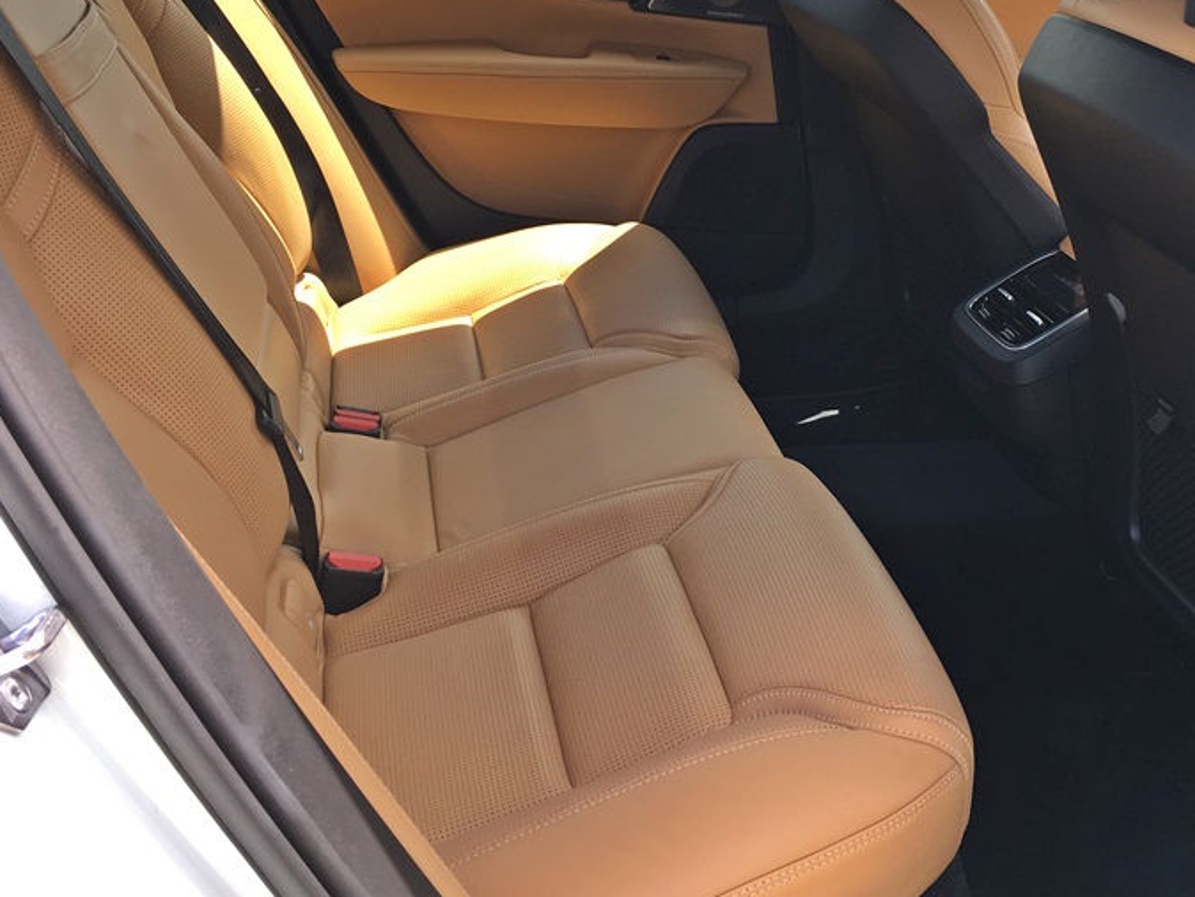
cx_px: 876
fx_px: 1485
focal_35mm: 43
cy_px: 301
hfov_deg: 42.7
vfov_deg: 33.3
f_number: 2.2
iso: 25
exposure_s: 1/254
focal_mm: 4.15
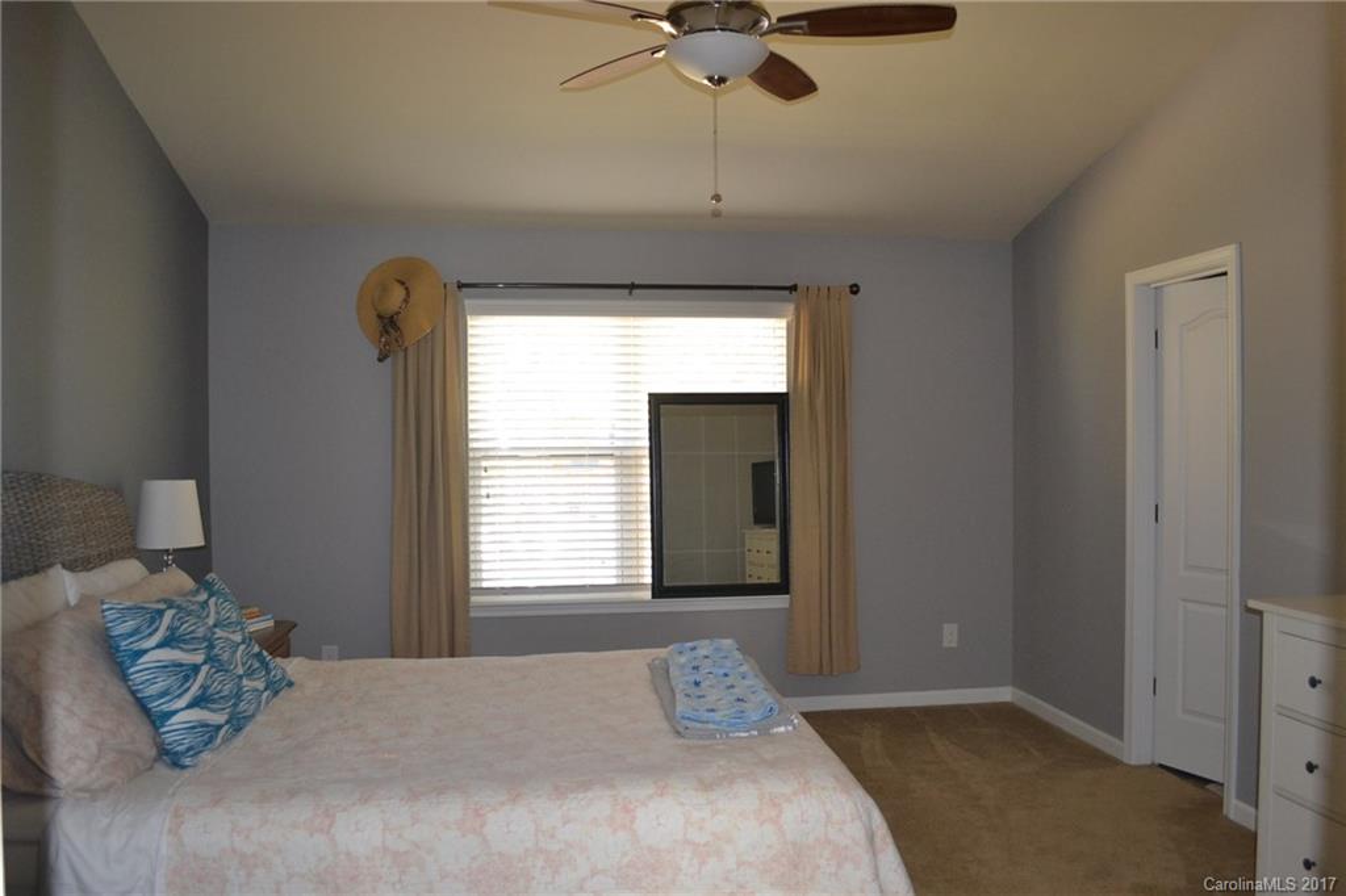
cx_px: 673
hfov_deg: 67.4
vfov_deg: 47.9
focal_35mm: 27
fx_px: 1009
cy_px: 448
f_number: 3.5
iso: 900
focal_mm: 18
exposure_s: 1/60
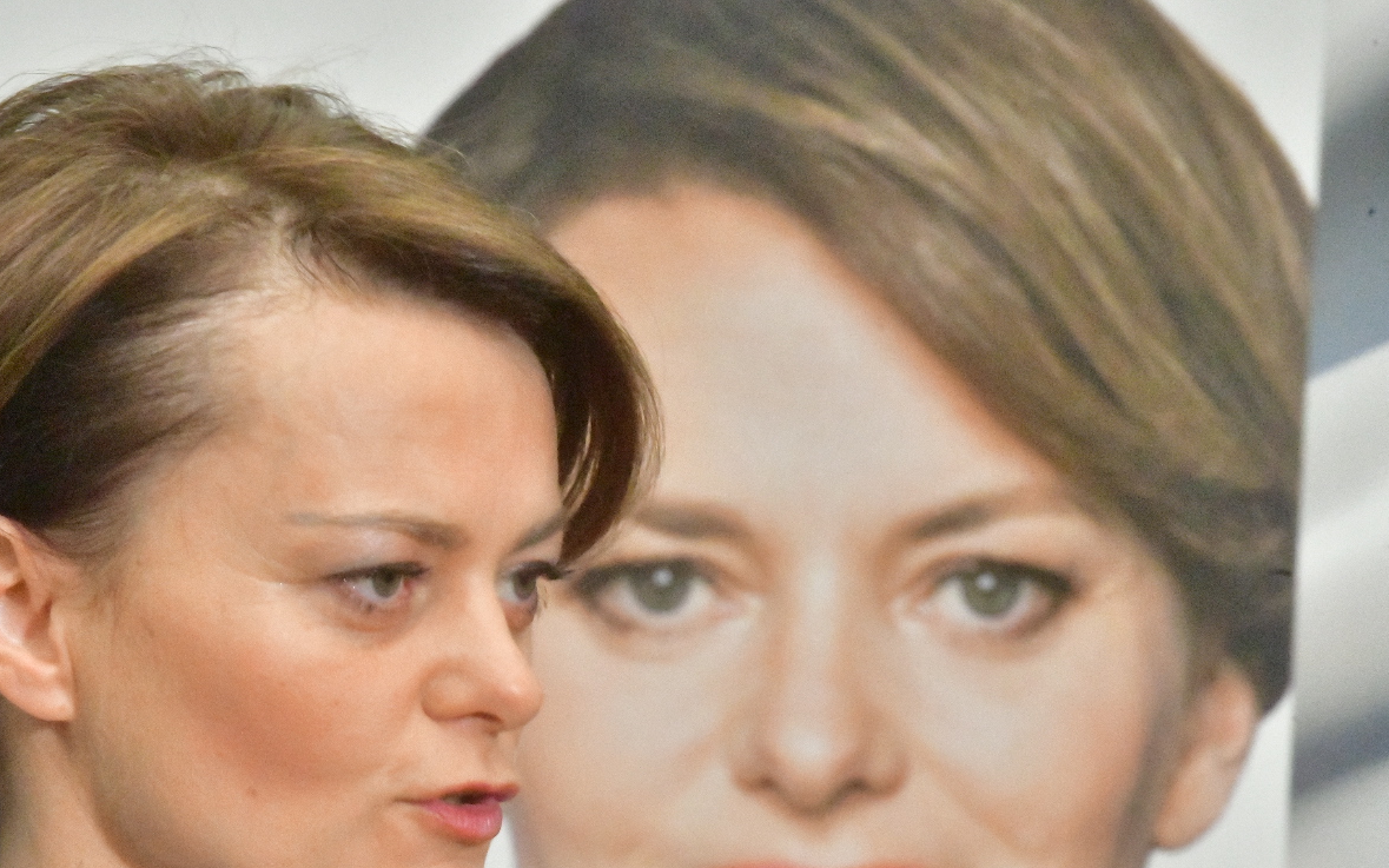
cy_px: 614
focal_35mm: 280
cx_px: 503
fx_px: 10600
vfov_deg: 4.7
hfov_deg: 7.5
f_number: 22
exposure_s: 1/60
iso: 25600
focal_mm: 200
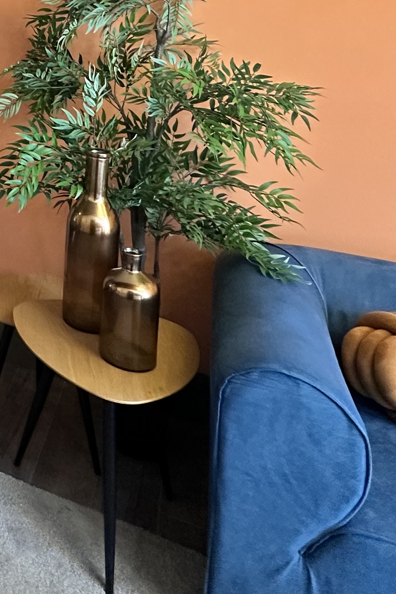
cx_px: -160
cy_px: 38
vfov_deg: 45.0
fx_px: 627
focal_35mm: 38
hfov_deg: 27.3
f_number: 2.2
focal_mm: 2.22
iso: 320
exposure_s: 1/60
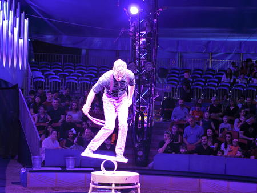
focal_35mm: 90
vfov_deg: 16.4
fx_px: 669
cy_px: 96
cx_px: 128
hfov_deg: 21.8
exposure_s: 1/100
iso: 1250
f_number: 1.8
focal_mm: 45
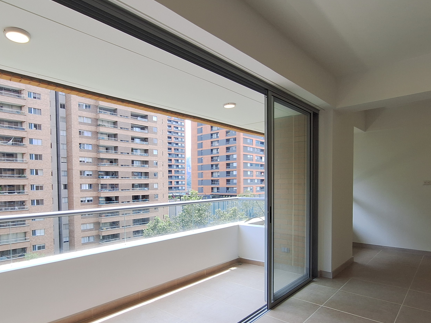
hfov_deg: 78.2
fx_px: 261
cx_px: 175
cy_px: 196
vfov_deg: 62.8
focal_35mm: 21
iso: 40
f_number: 2.2
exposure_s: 1/229
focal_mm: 1.74
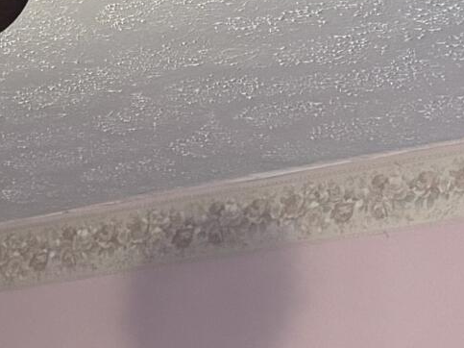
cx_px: -189
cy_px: 776
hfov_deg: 12.7
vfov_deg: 9.1
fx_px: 1997
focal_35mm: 149
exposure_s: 1/40
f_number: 1.78
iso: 640
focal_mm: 6.76
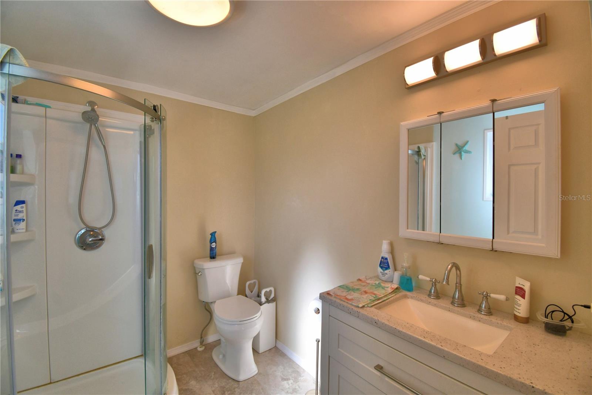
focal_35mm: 15
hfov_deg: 100.4
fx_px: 247
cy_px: 198
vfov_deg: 77.3
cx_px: 296
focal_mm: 10
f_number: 4.5
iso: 200
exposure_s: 1/200
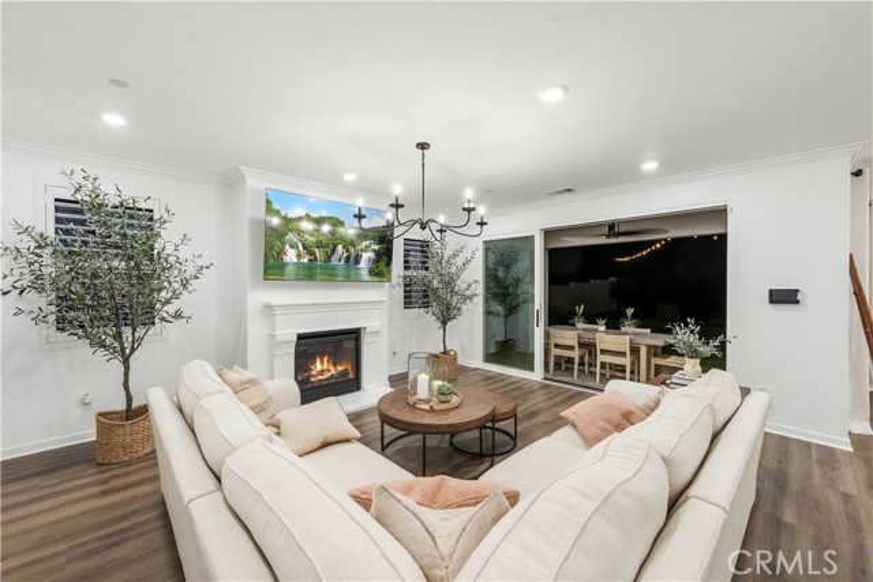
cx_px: 436
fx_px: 340
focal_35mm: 14
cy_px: 291
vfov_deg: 81.2
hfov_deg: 104.2
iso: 640
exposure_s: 1/15
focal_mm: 14
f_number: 7.1
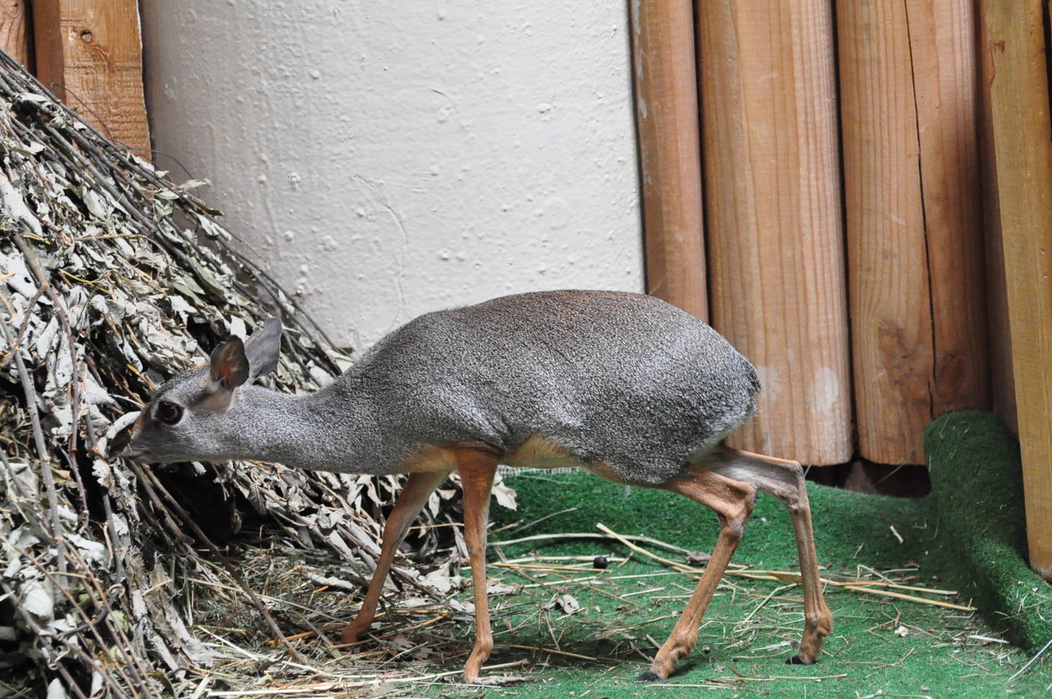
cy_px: 366
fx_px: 6642
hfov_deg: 9.1
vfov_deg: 6.0
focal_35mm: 228
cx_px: 547
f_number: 4.8
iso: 3200
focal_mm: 135
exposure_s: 1/80
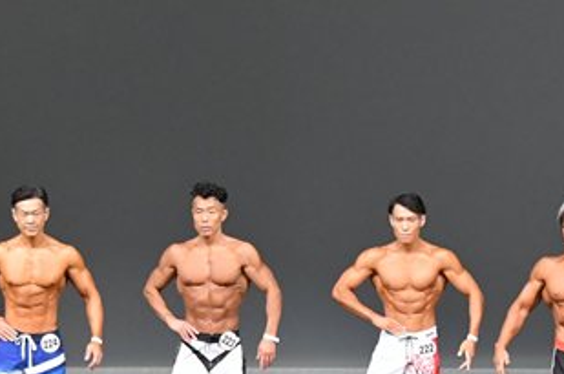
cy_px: 252
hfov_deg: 6.1
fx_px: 5303
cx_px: 320
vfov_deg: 4.0
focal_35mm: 339
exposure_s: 1/400
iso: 5000
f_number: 5.6
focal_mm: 90
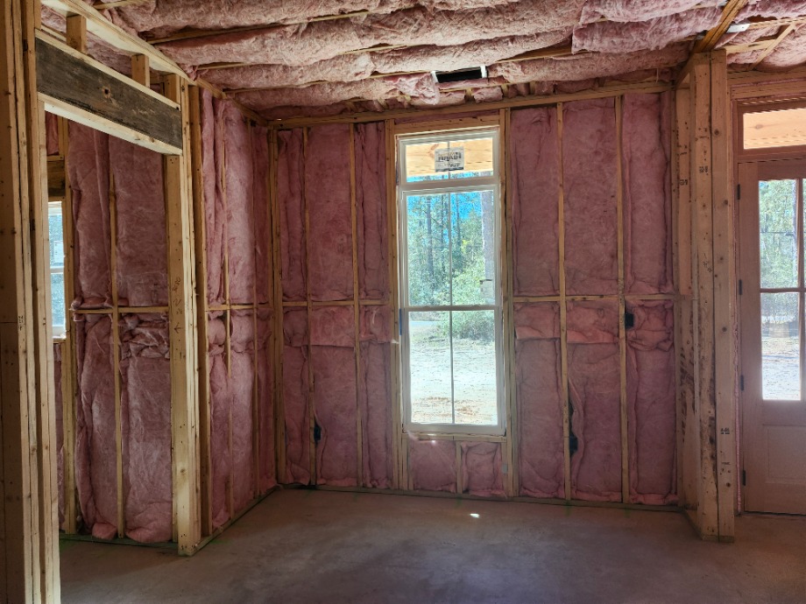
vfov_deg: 58.9
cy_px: 302
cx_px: 403
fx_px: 536
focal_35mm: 23
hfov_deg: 73.9
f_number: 1.8
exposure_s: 1/180
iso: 80
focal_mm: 5.54
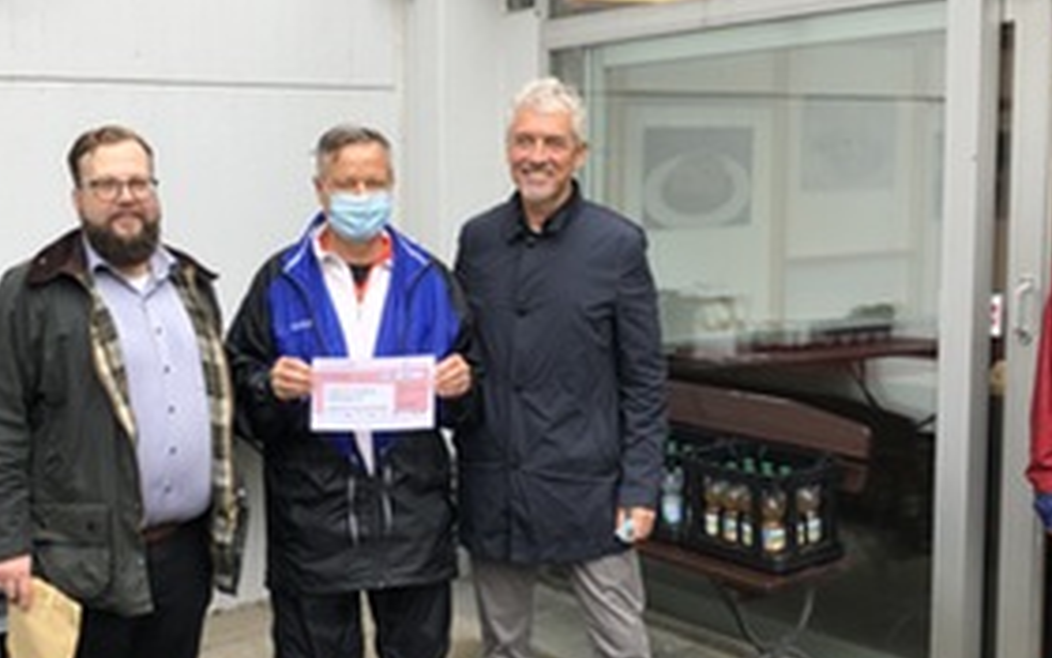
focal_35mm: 50
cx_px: 421
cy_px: 353
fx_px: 1434
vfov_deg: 25.8
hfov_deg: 40.1
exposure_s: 1/234
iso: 20
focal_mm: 4
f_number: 1.8
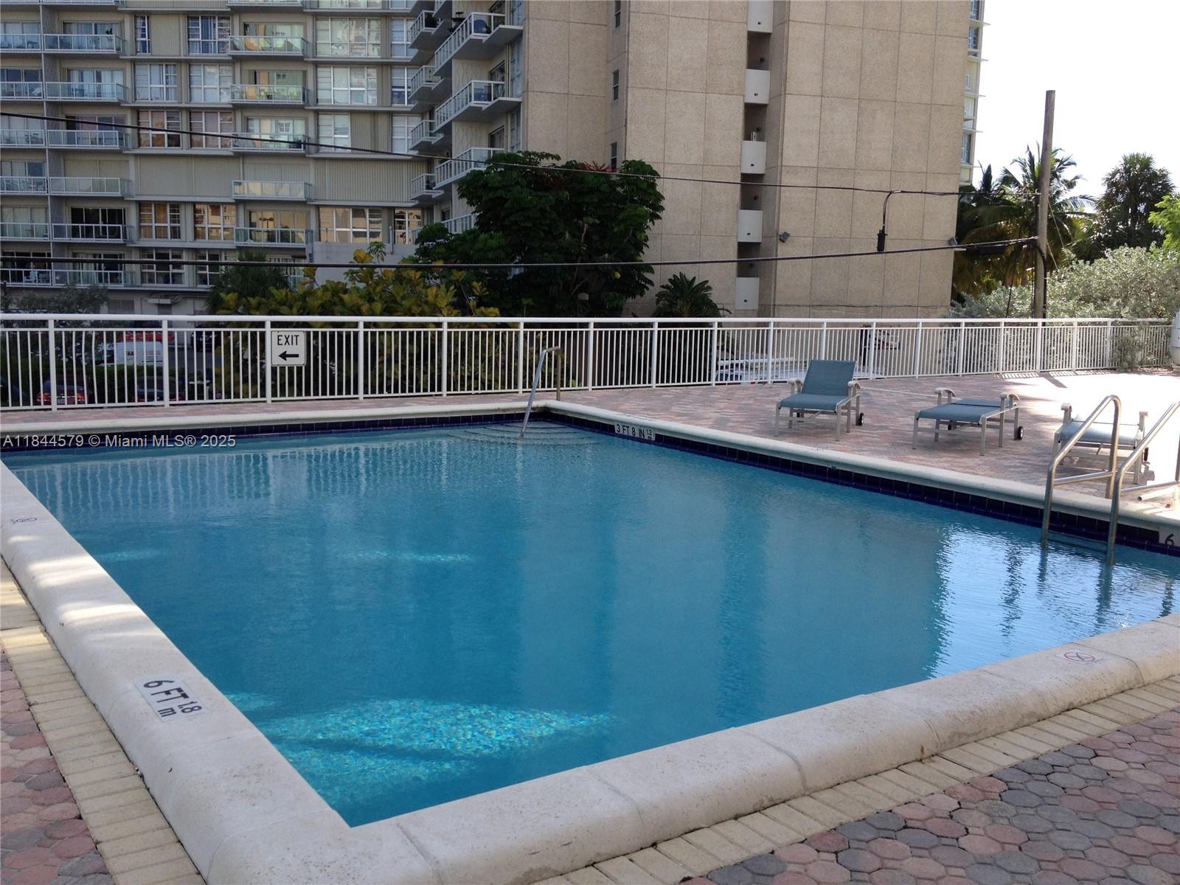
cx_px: 590
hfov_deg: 52.6
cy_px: 442
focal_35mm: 35
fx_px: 1193
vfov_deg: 40.7
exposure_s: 1/717
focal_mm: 4.28
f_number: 2.4
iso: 50
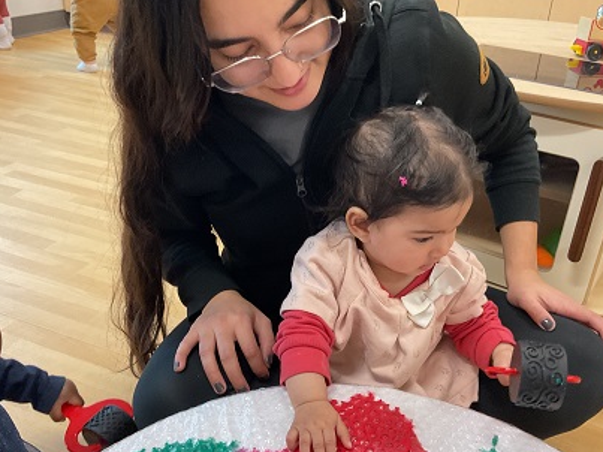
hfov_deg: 51.3
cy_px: 255
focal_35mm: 36
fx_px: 627
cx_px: 325
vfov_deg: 39.6
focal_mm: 3
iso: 250
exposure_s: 1/40
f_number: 1.8
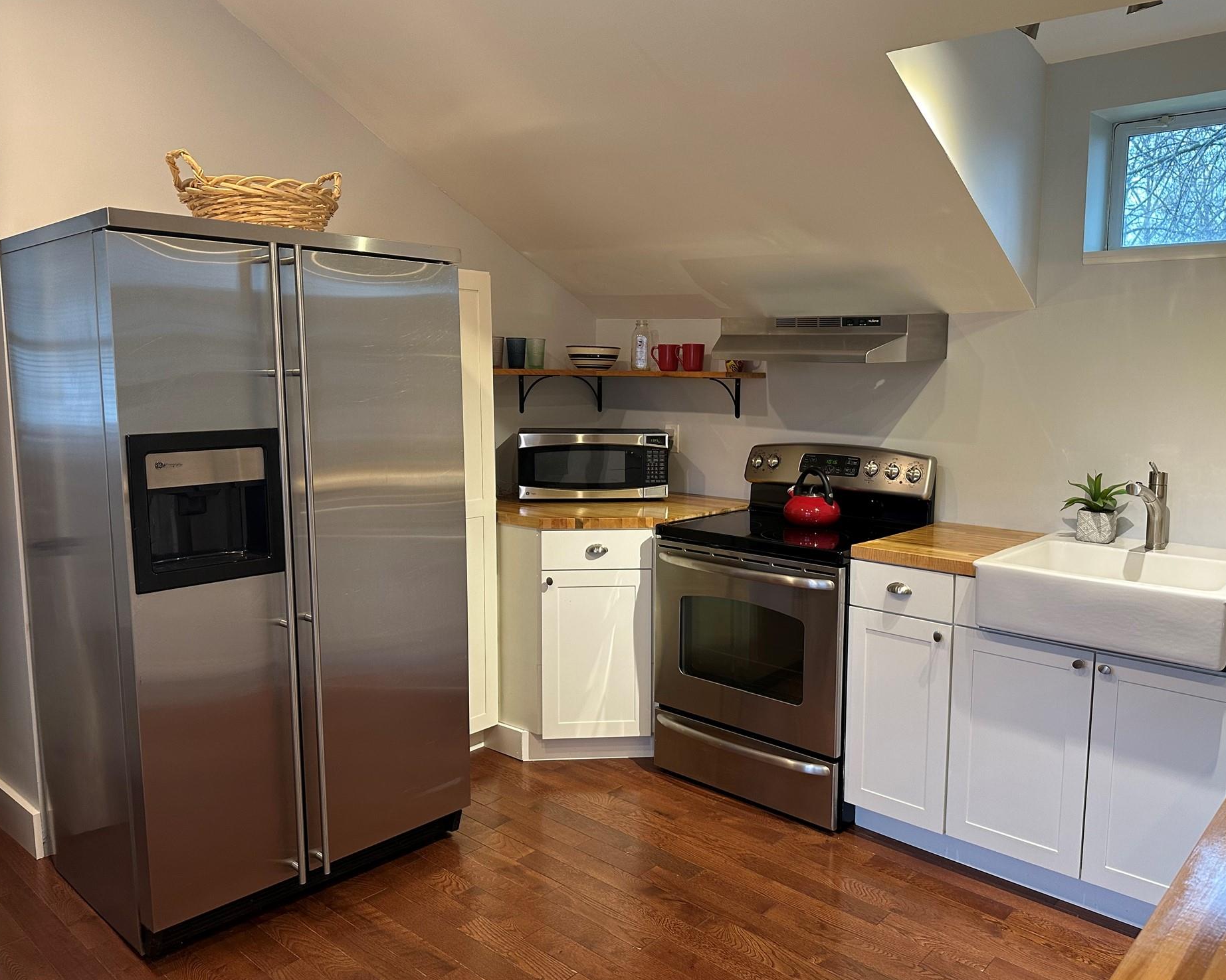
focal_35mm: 26
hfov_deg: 65.9
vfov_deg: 54.9
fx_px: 943
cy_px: 495
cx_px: 672
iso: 160
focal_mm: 6.86
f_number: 1.78
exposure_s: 1/60
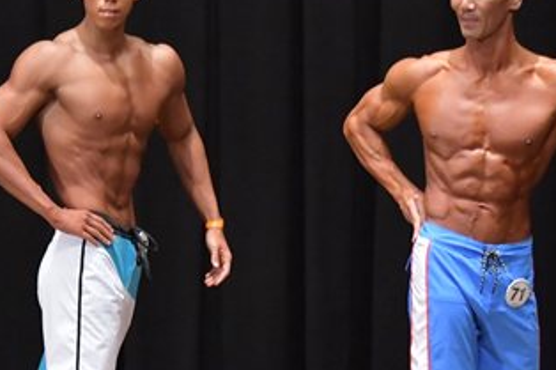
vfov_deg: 2.8
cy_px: 234
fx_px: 7702
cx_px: 187
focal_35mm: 499
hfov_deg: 4.1
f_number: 5.6
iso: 6400
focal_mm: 135
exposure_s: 1/400
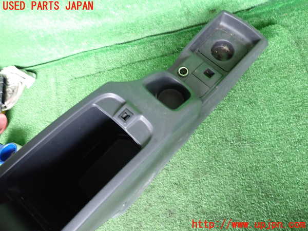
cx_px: 154
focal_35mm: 25
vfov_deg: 54.9
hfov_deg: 69.4
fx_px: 222
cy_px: 116
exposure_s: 1/30
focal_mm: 4.5
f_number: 2
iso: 500
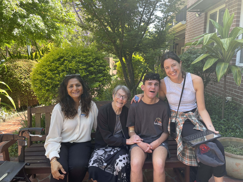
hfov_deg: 67.3
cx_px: 122
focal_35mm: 26
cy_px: 91
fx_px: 183
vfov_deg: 53.1
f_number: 1.6
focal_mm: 4.2
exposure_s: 1/242
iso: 32
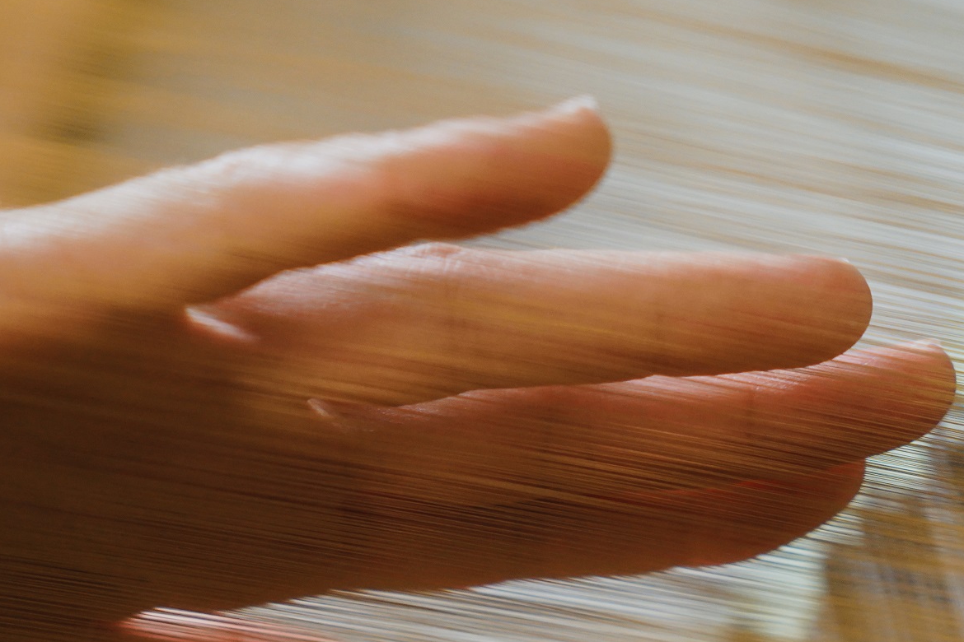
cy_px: 457
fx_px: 2517
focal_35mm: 94
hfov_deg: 21.7
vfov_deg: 14.5
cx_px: 489
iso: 3200
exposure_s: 1/60
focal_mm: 55
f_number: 4
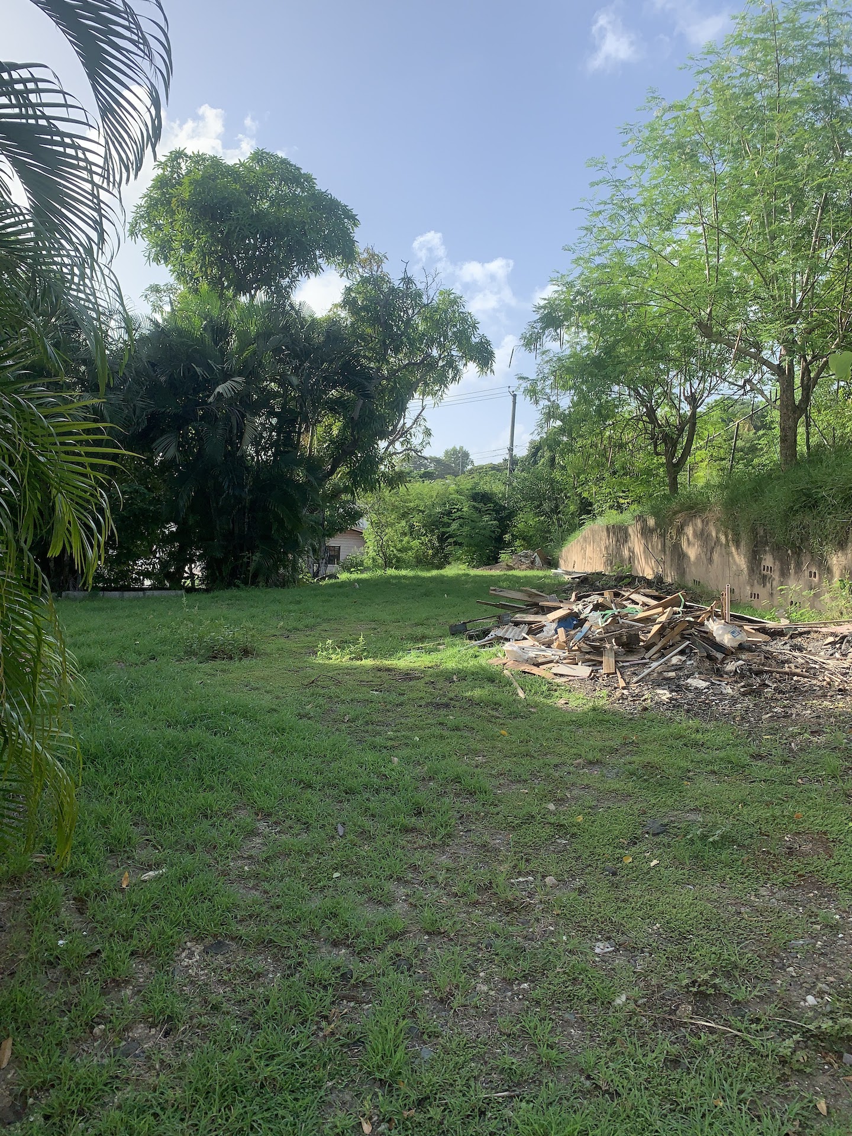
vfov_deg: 67.3
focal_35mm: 26
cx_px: 426
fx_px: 853
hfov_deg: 53.1
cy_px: 568
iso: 25
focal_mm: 4.25
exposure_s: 1/1032
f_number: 1.8
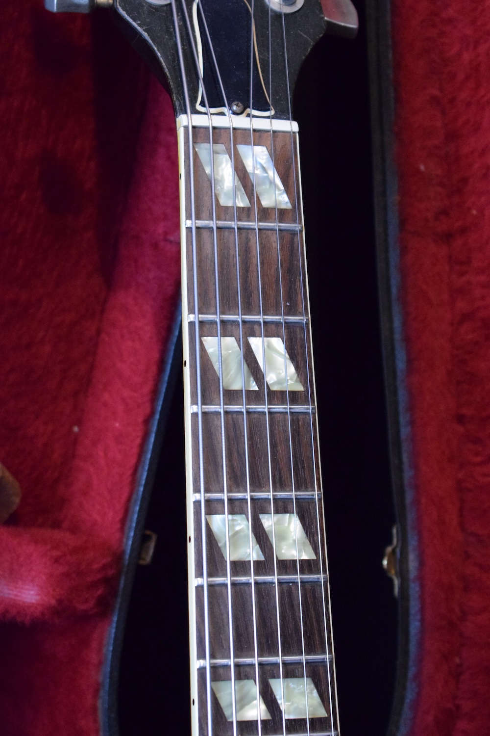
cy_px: 368
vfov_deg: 24.6
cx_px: 245
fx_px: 1684
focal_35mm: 82
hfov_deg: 16.6
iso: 5600
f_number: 5.6
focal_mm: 55
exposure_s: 1/60
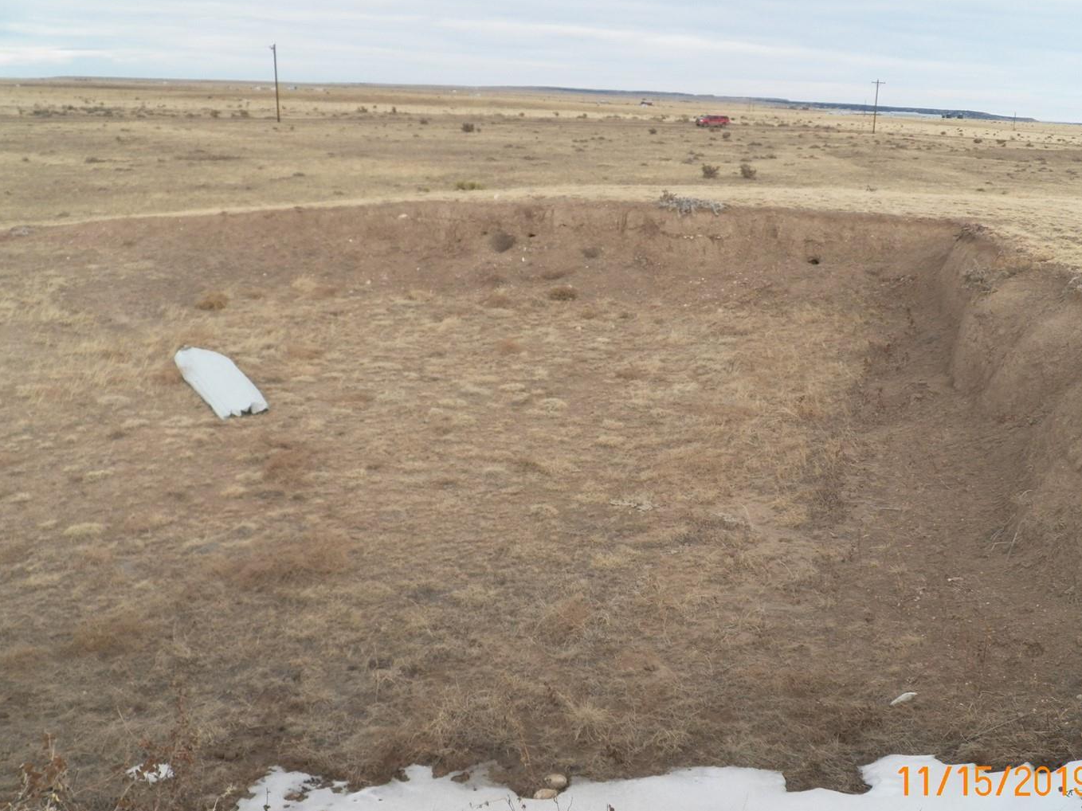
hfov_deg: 55.3
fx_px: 1031
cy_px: 421
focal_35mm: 33
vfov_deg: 42.9
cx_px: 596
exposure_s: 1/800
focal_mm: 4.9
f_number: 4
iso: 125
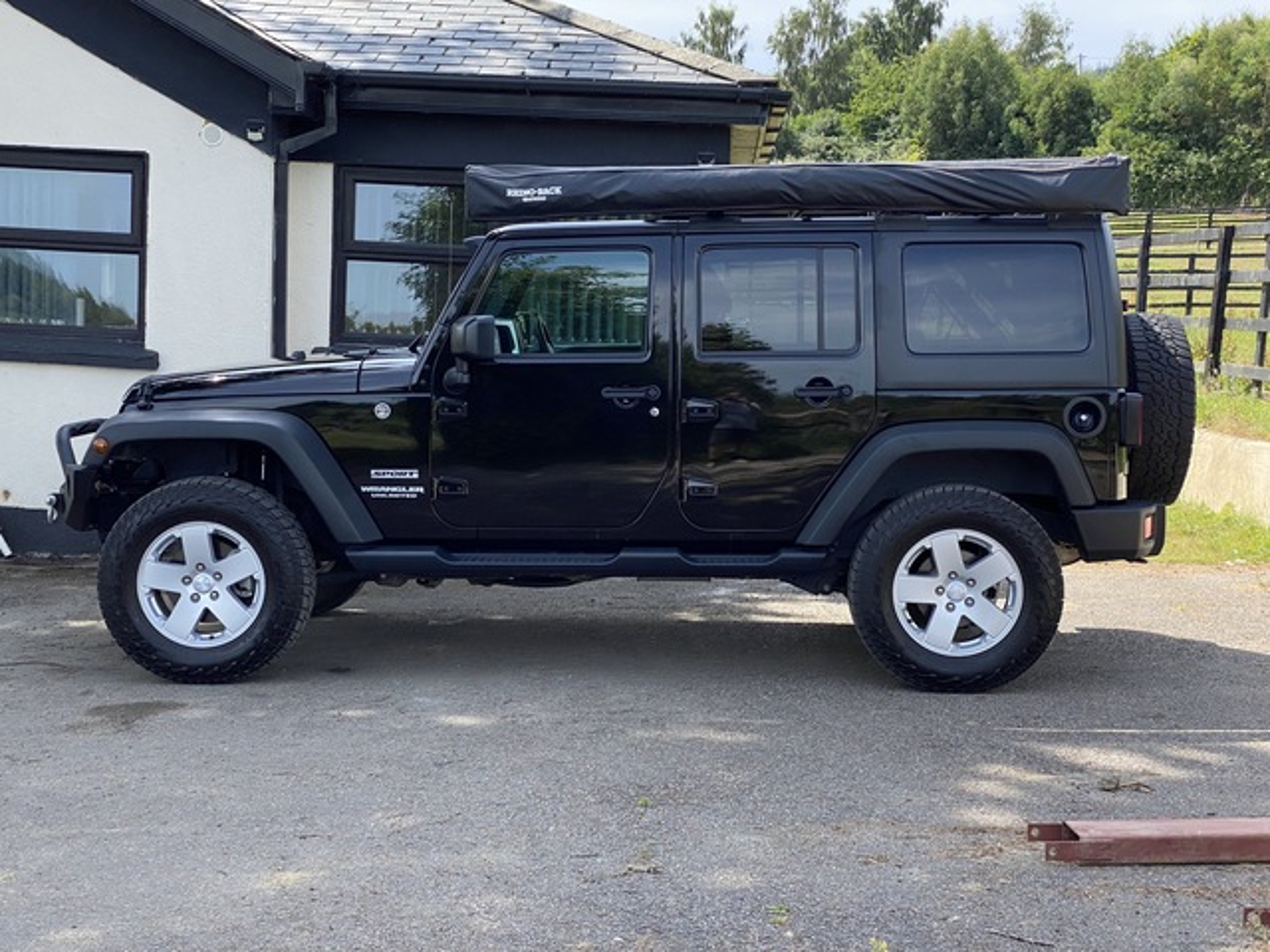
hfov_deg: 36.8
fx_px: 1908
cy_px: 476
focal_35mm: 52
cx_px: 635
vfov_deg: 28.0
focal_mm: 6
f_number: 2
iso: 20
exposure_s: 1/1065
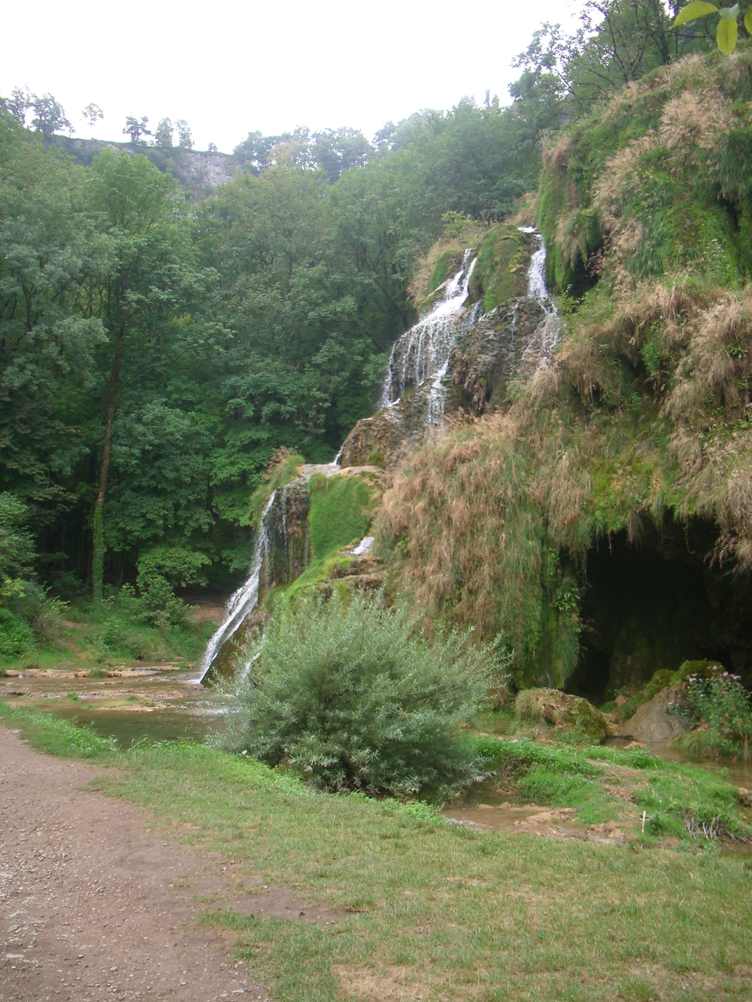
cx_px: 376
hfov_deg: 40.7
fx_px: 1014
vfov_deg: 52.6
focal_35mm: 35
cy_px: 501
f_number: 2.6
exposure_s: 1/100
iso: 80
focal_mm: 5.8
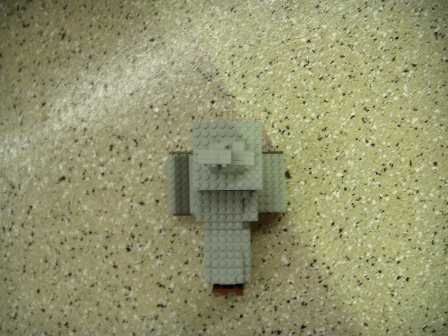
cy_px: 168
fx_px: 492
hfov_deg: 49.0
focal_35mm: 38
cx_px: 224
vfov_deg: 37.7
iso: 100
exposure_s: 1/4.75
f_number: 3.5
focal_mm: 6.4
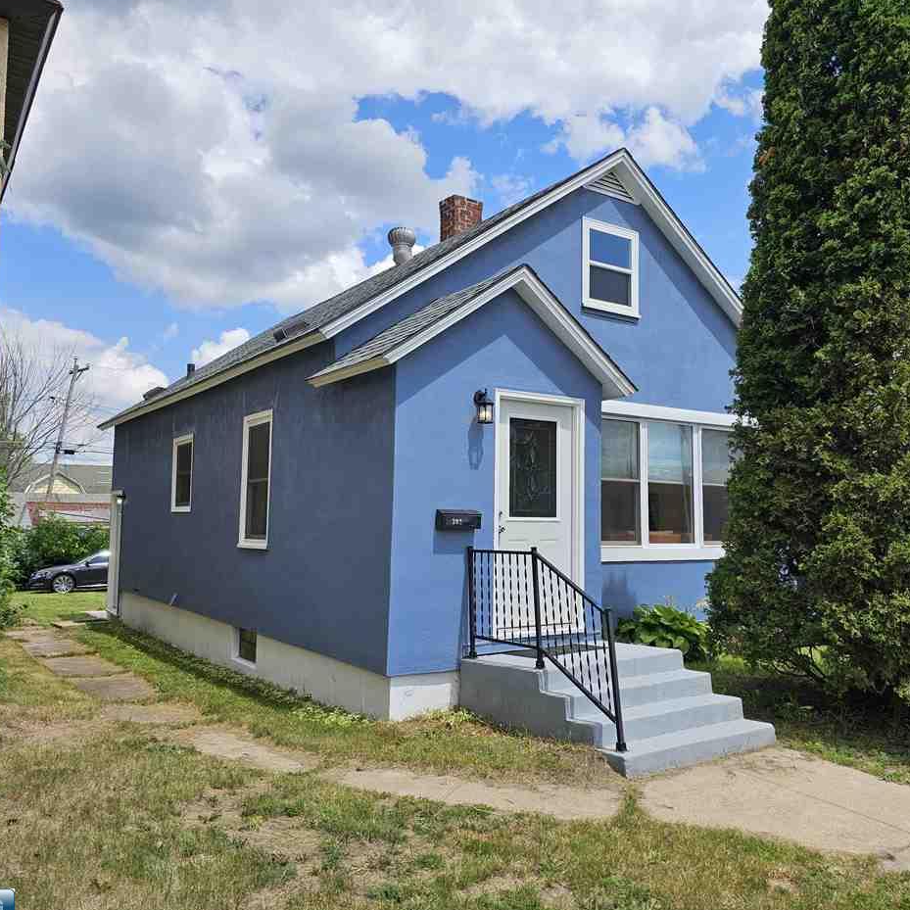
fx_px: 833
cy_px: 455
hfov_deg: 57.1
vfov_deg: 57.3
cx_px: 508
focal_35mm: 28
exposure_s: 1/738
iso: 10
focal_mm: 6.3
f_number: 1.7
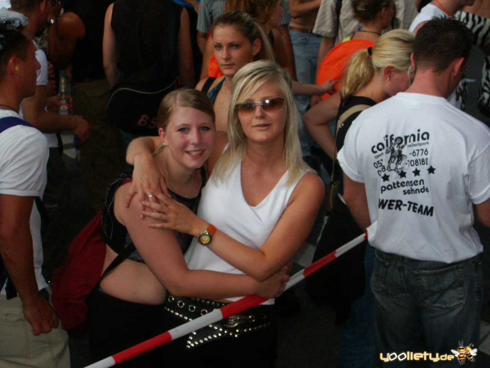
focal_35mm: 70
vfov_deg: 21.0
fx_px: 991
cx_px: 245
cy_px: 184
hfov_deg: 27.8
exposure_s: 1/2000
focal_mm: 17.46
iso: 200
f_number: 4.5
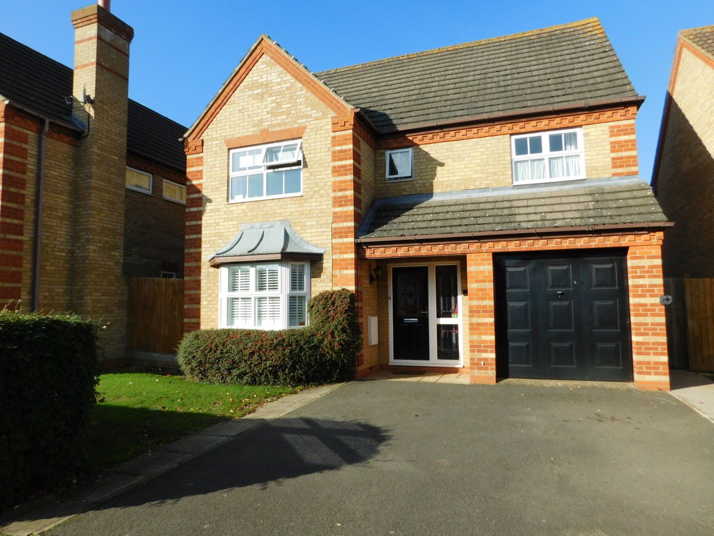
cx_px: 357
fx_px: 474
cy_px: 268
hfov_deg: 73.9
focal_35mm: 23
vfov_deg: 58.9
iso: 125
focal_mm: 4
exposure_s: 1/1250
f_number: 3
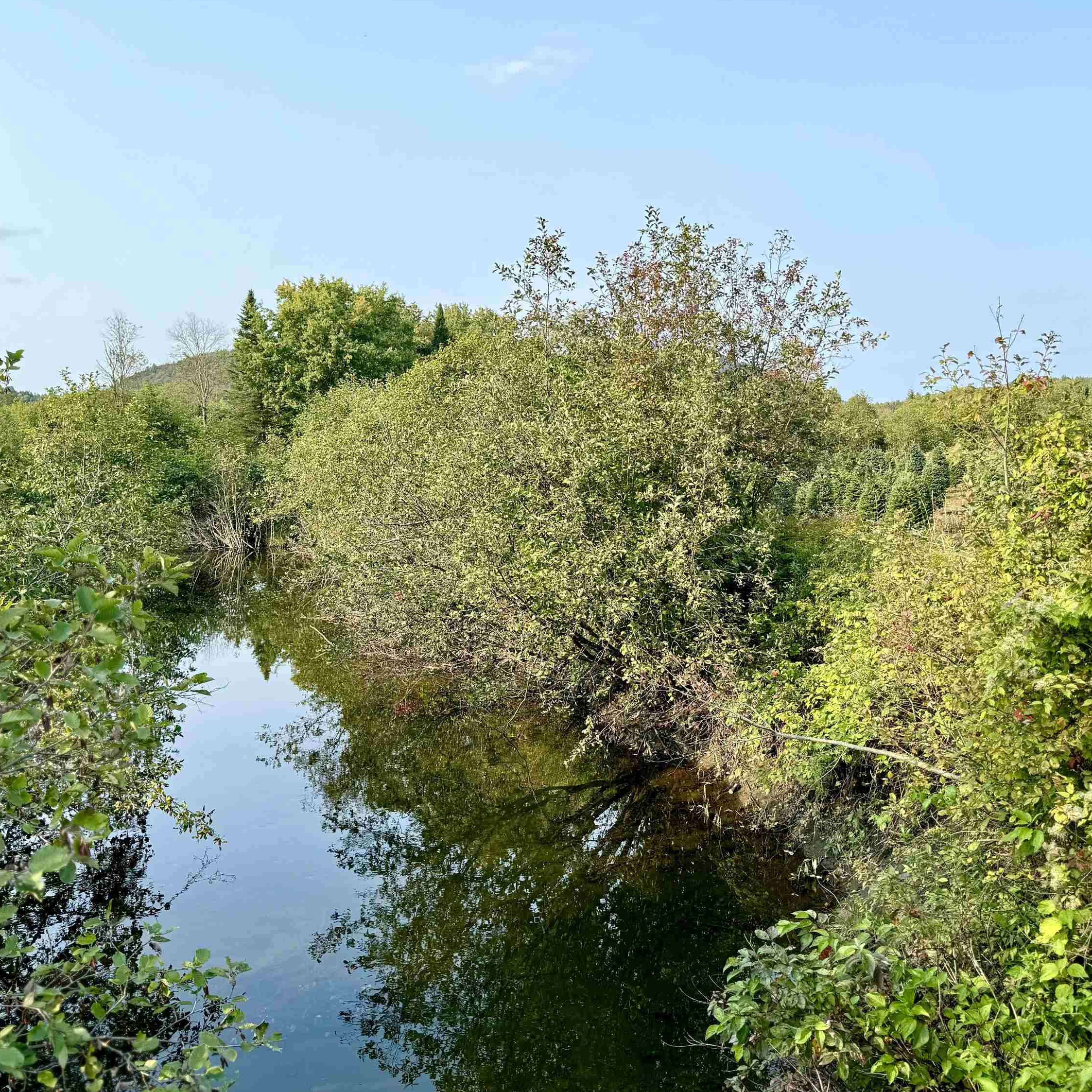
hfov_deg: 55.6
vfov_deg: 55.6
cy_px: 553
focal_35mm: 29
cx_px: 585
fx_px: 1035
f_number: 1.78
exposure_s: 1/685
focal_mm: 6.76
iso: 80
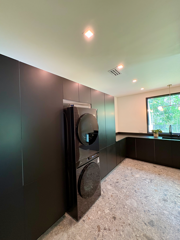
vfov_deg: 102.1
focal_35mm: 14
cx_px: 90
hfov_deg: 85.7
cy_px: 120
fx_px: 97
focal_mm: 2.22
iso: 250
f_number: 2.2
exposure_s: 1/60
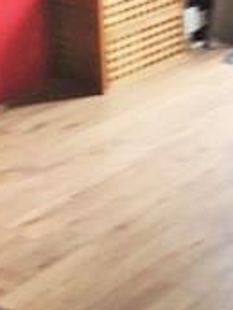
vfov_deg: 16.7
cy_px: -151
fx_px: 959
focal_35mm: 107
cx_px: 376
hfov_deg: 12.9
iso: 125
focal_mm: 4.15
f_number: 2.2
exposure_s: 1/25
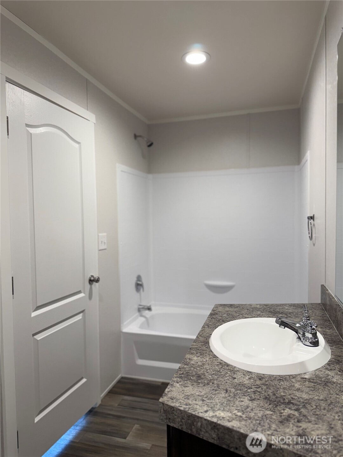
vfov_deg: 71.6
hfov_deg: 56.8
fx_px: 317
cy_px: 228
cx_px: 172
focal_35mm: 24
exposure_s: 1/120
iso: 100
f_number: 1.78
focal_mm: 6.76
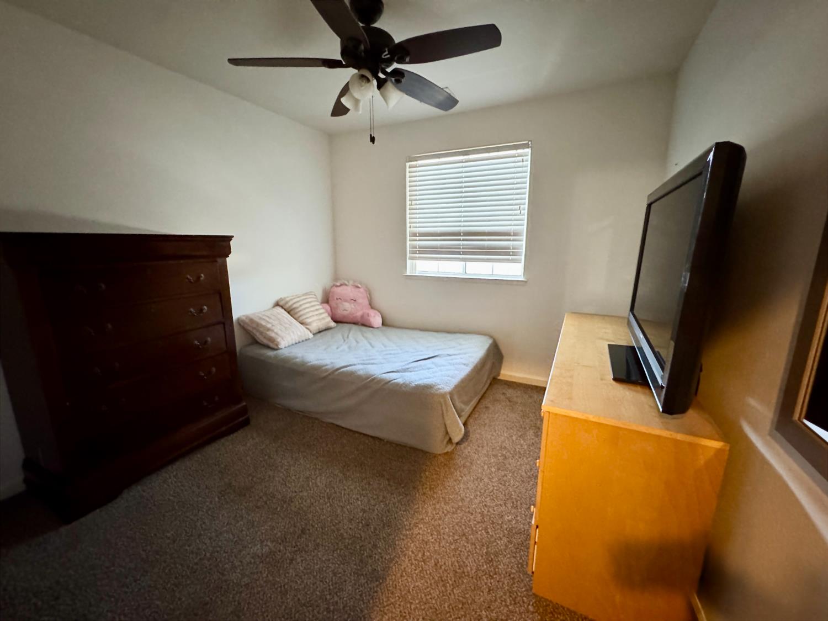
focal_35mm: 14
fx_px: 335
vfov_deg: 85.7
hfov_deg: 102.1
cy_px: 310
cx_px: 414
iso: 1000
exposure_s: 1/40
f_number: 2.2
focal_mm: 2.22
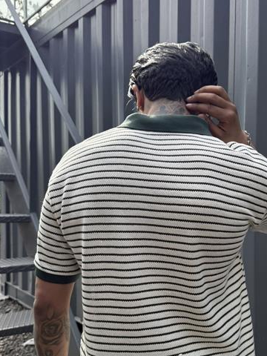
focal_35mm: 40
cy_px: 213
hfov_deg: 35.8
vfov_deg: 46.5
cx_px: 162
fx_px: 411
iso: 100
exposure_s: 1/1493
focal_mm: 6.76
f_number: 1.78
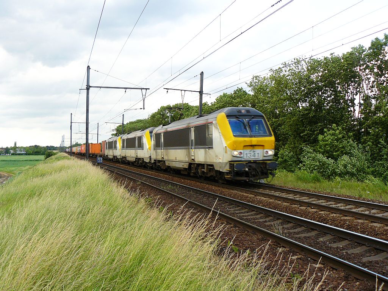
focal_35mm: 36
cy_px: 146
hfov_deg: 51.4
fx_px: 404
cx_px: 194
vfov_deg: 39.7
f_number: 4
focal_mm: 6
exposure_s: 1/160
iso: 100
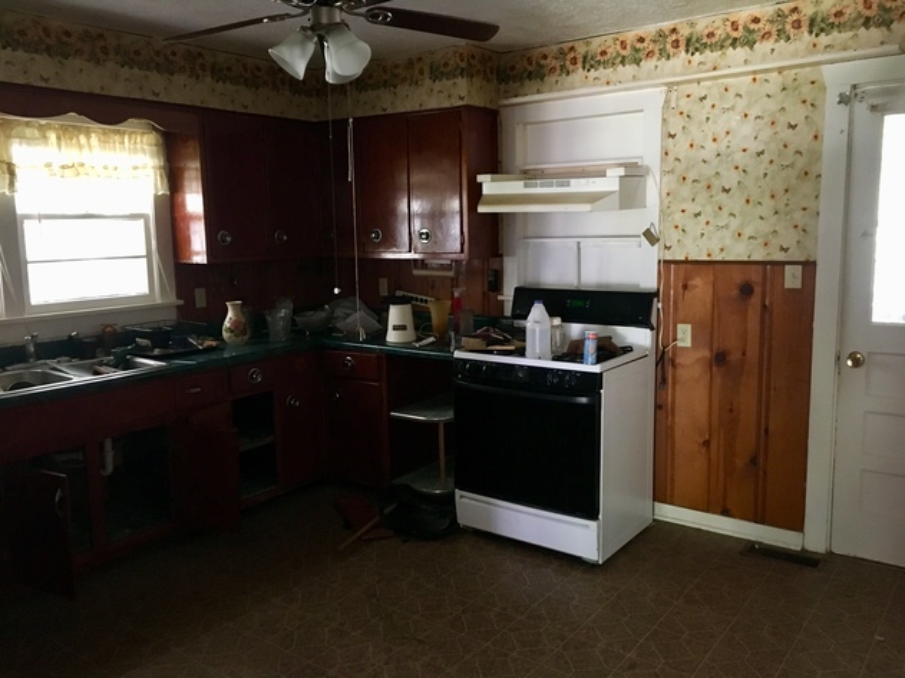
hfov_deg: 61.7
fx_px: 758
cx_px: 452
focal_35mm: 29
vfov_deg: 48.2
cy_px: 339
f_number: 2.2
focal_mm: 4.15
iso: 400
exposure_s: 1/15
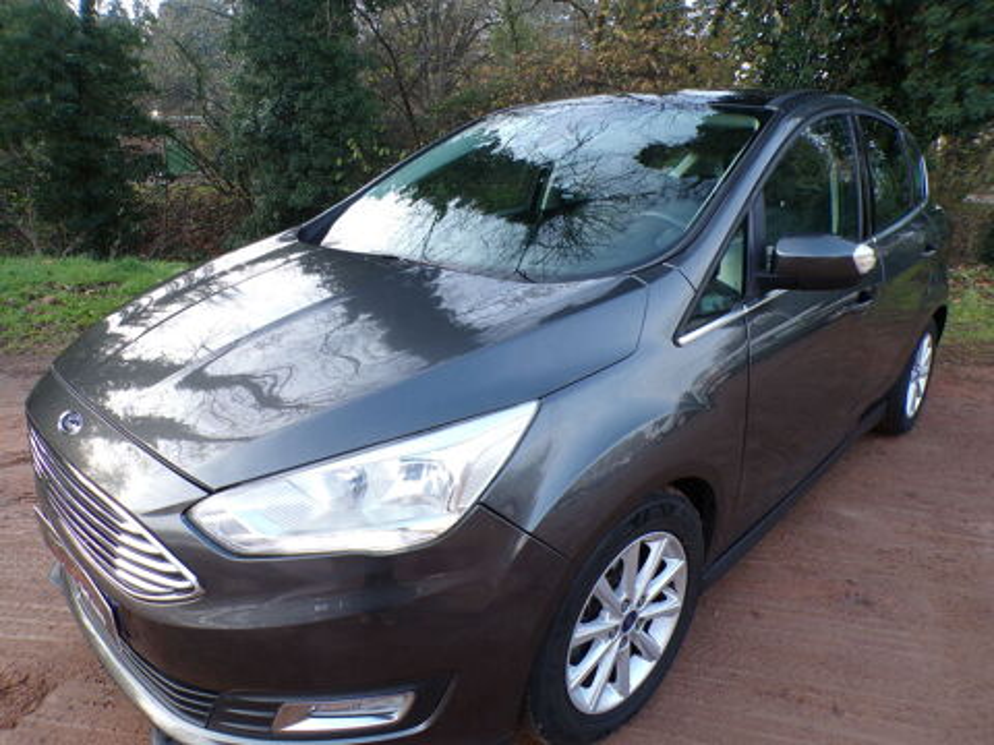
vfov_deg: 56.8
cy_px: 372
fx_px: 689
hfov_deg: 71.6
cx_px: 497
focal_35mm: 24
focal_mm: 4.3
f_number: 4.4
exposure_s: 1/58
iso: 100
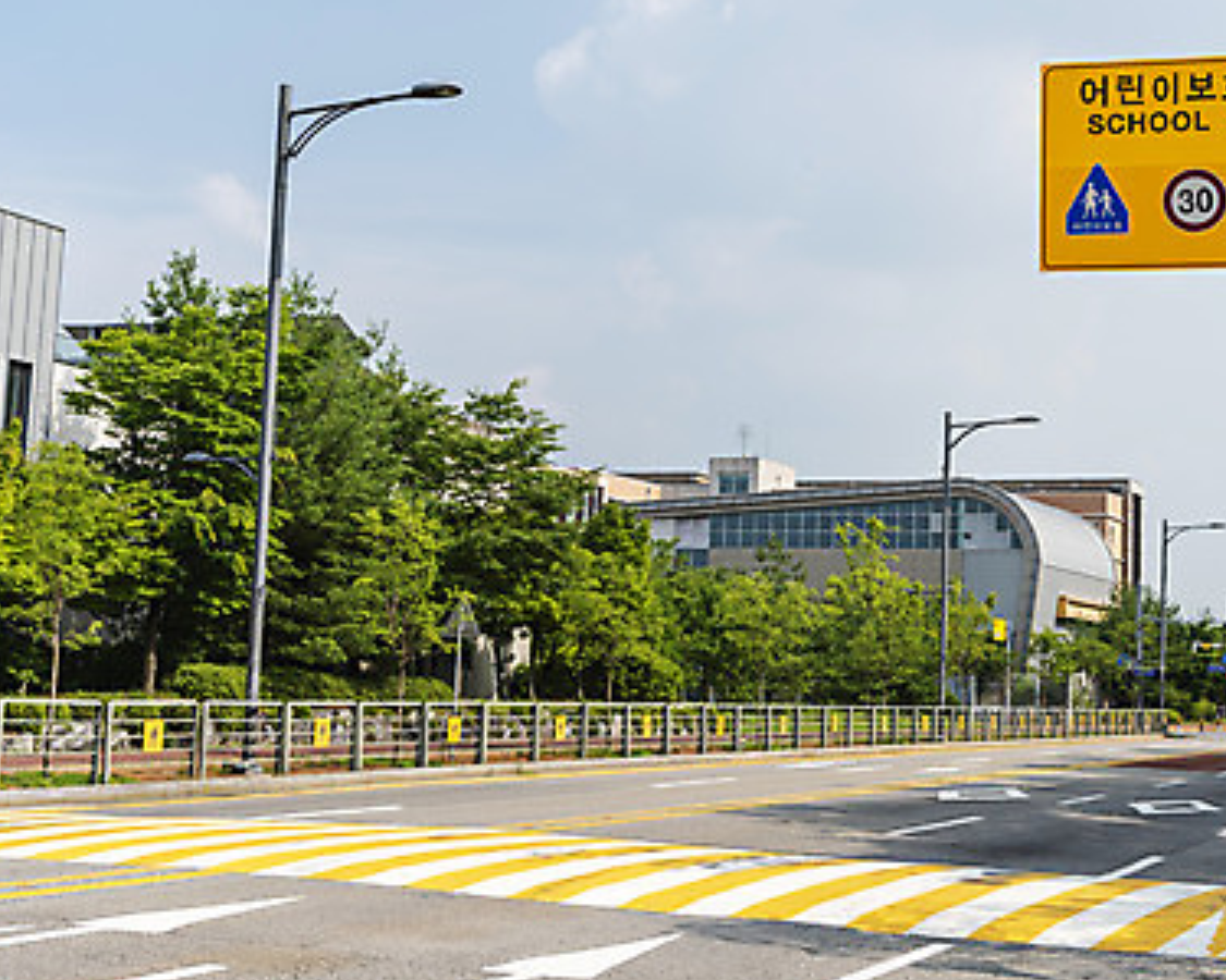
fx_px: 2068
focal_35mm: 57
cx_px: 780
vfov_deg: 26.6
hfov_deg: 32.8
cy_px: 402
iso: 160
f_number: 4
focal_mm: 38
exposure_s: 1/640
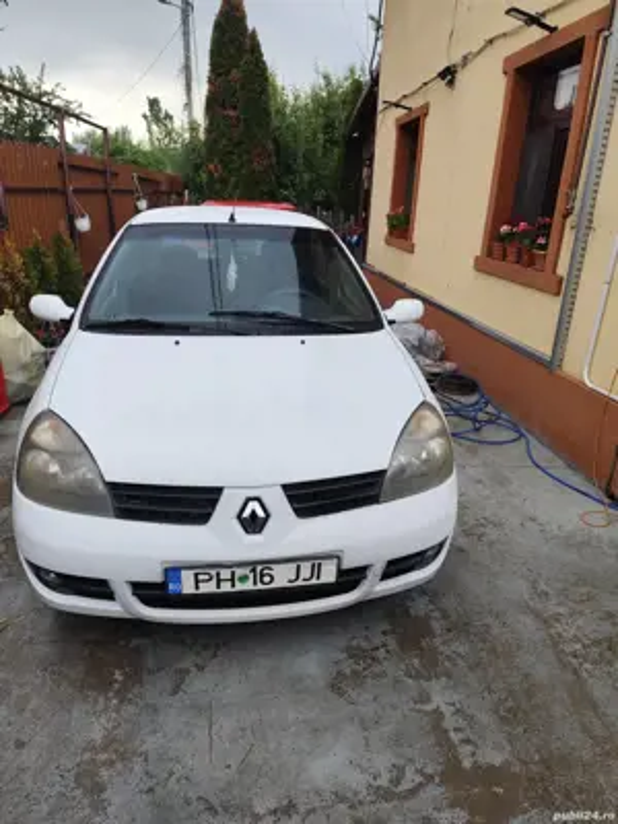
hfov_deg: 58.9
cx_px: 309
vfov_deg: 73.9
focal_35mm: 23
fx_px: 547
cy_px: 412
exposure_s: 1/101
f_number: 1.65
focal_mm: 6.14
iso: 50
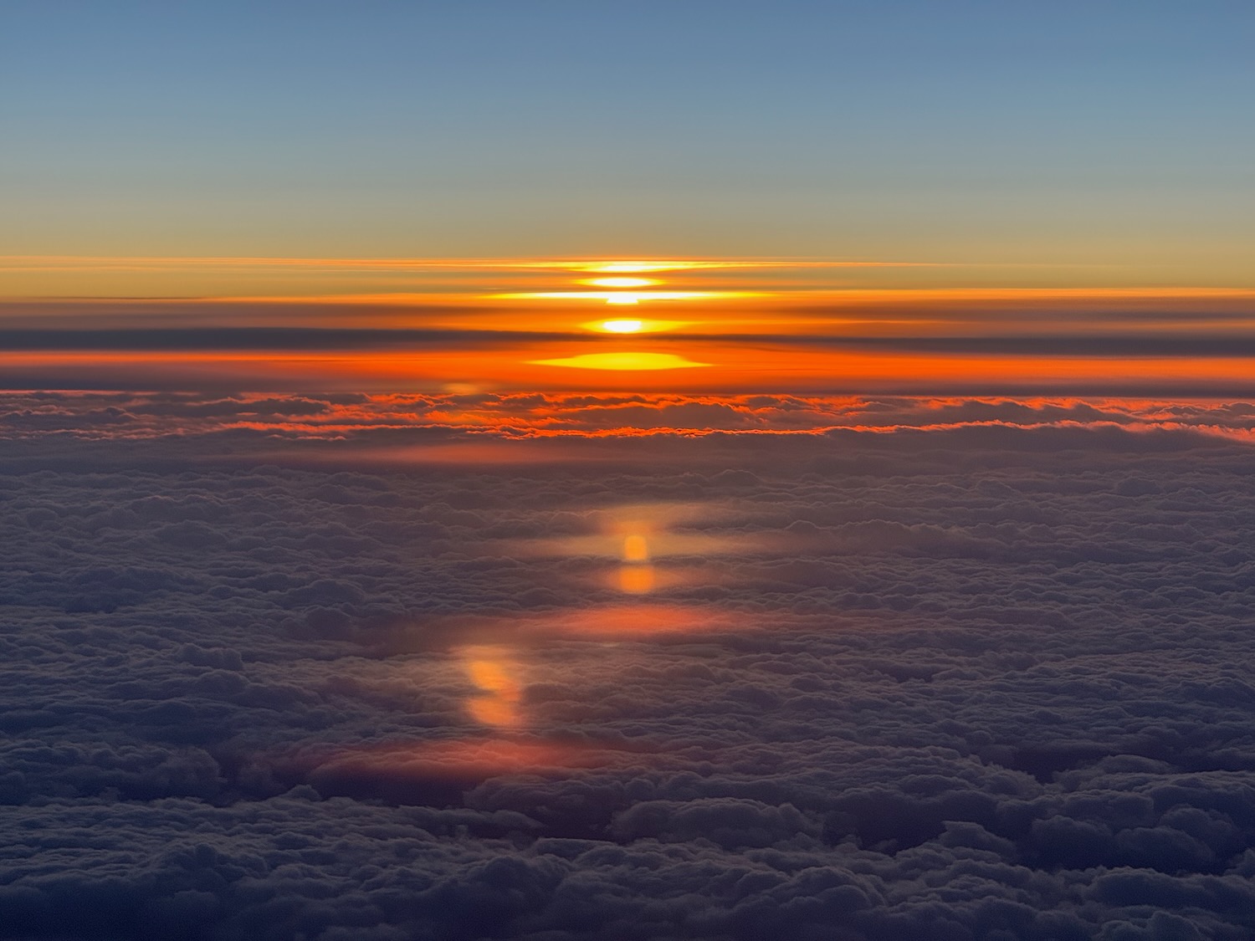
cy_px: 470
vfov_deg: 12.3
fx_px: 4351
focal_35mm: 120
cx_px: 628
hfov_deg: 16.4
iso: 50
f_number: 2.8
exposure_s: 1/743
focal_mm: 15.66
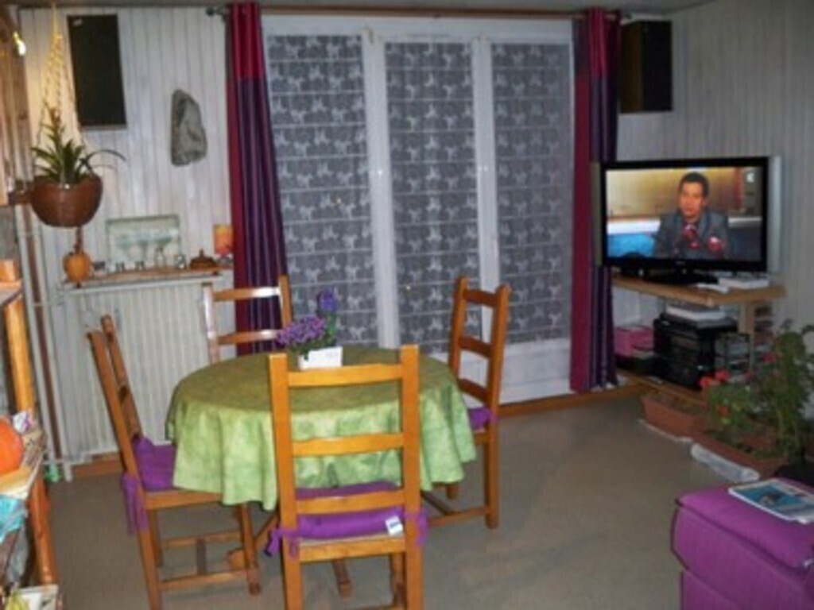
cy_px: 305
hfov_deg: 52.6
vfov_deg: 40.7
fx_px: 823
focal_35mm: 35
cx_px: 407
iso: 400
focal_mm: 6.3
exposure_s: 1/60
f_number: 3.1
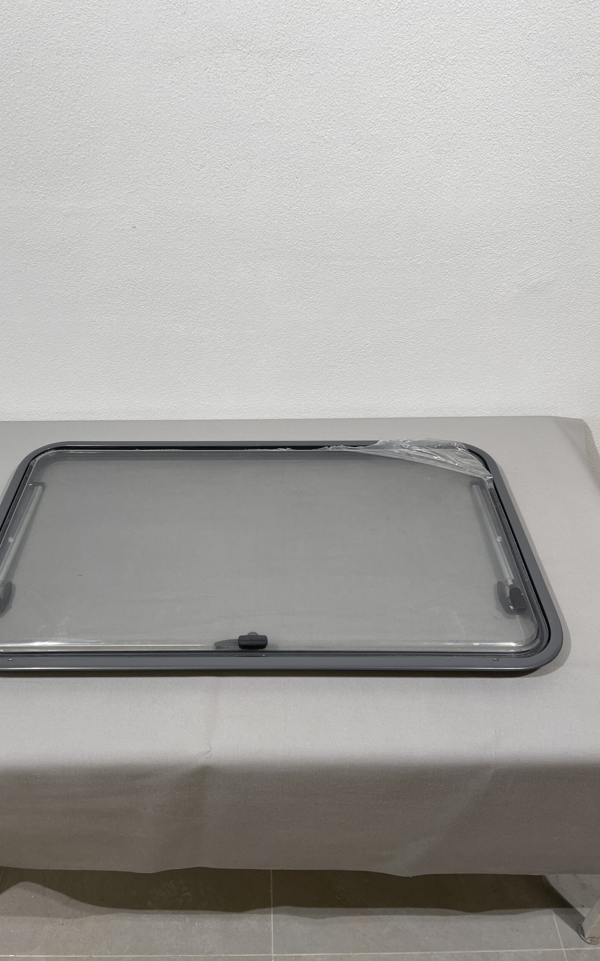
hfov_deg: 44.4
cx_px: 254
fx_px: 733
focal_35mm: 28
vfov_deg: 66.5
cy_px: 474
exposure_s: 1/100
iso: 40
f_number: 1.6
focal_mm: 5.1
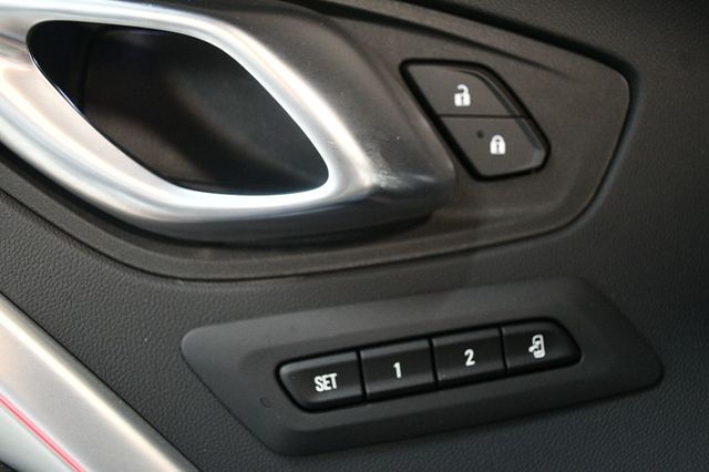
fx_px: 768
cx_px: 354
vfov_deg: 34.2
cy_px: 236
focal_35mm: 39
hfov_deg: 49.6
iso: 4000
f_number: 4.2
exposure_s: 1/60
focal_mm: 26
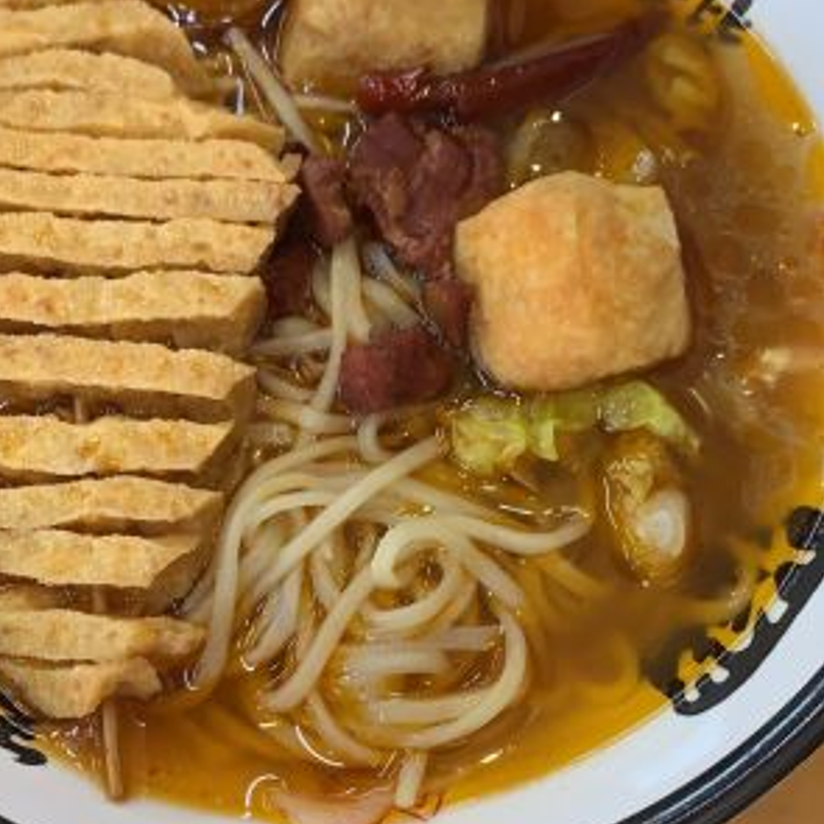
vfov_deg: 23.9
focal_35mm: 72
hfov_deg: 24.0
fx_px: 1939
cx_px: 408
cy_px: 279
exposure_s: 1/100
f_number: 1.8
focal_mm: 4.25
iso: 250
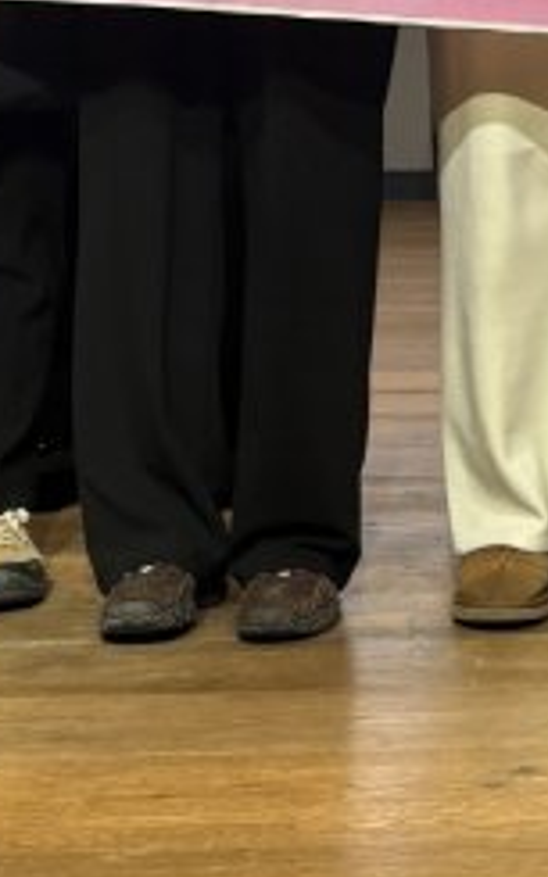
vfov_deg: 15.5
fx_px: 2869
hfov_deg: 10.2
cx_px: 1035
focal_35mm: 120
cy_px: -583
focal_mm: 5.96
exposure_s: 1/121
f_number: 1.6
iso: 40
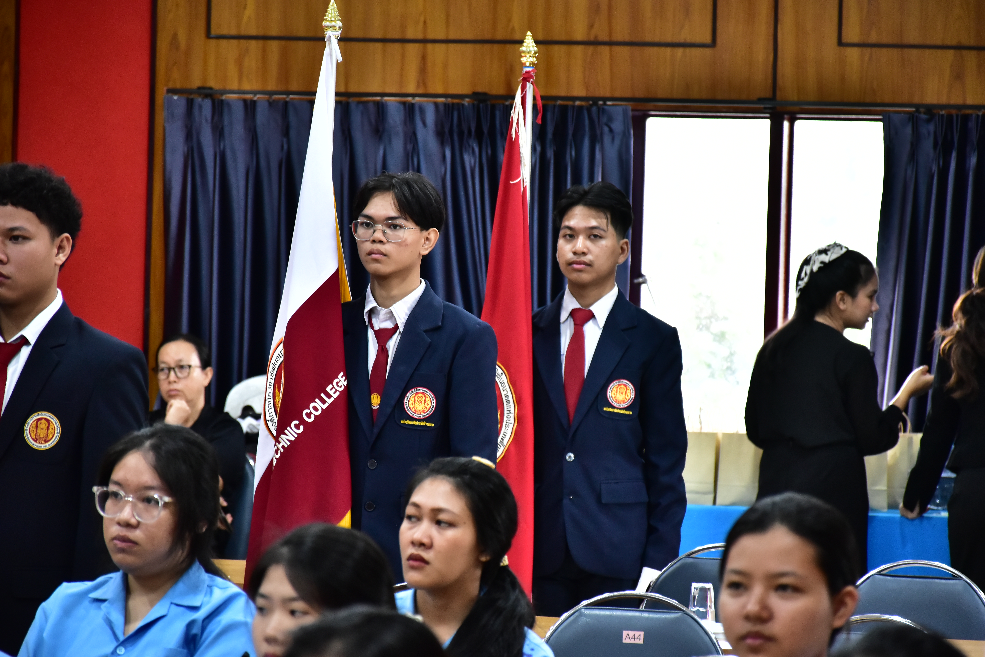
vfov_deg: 7.0
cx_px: 492
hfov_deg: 10.5
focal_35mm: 195
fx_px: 5335
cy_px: 328
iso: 2000
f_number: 5.6
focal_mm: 130
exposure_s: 1/50
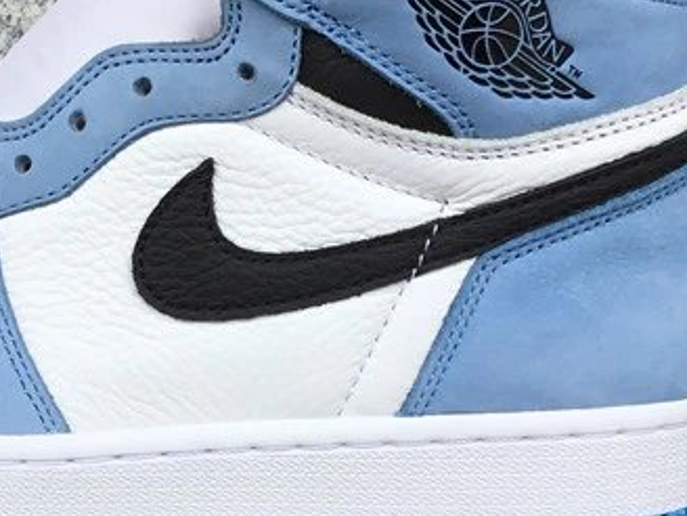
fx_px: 1687
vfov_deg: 17.3
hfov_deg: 22.6
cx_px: 115
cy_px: 353
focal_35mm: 85
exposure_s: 1/362
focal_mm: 3.3
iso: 25
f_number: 2.4
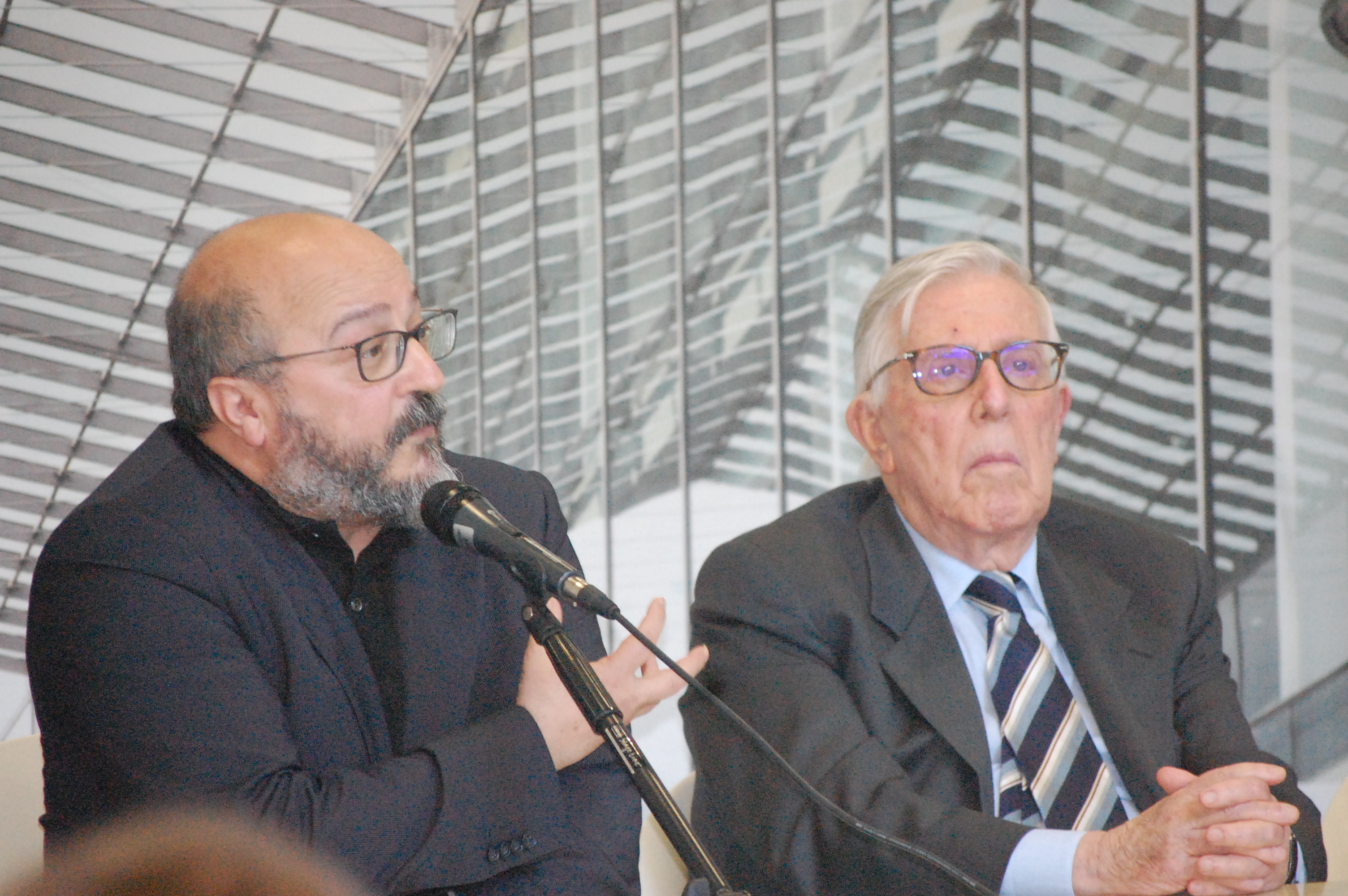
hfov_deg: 8.6
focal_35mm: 240
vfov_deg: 5.7
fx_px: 8979
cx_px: 674
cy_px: 448
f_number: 5.6
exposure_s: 1/100
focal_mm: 160
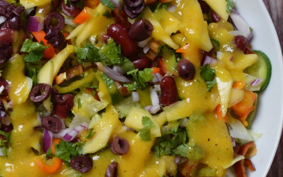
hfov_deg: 21.2
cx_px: 102
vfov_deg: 13.4
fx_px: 755
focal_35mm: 98
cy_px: 83
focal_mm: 35
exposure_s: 1/125
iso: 400
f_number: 3.2
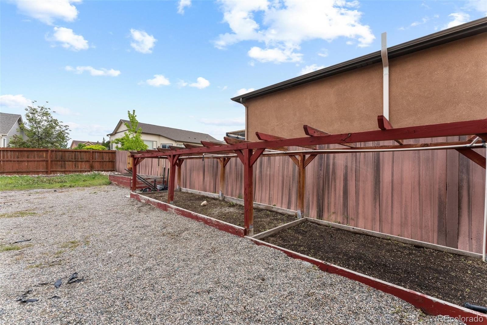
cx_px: 244
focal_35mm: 14
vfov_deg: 81.2
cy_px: 162
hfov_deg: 104.3
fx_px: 189
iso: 100
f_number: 9
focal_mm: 14
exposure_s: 1/25
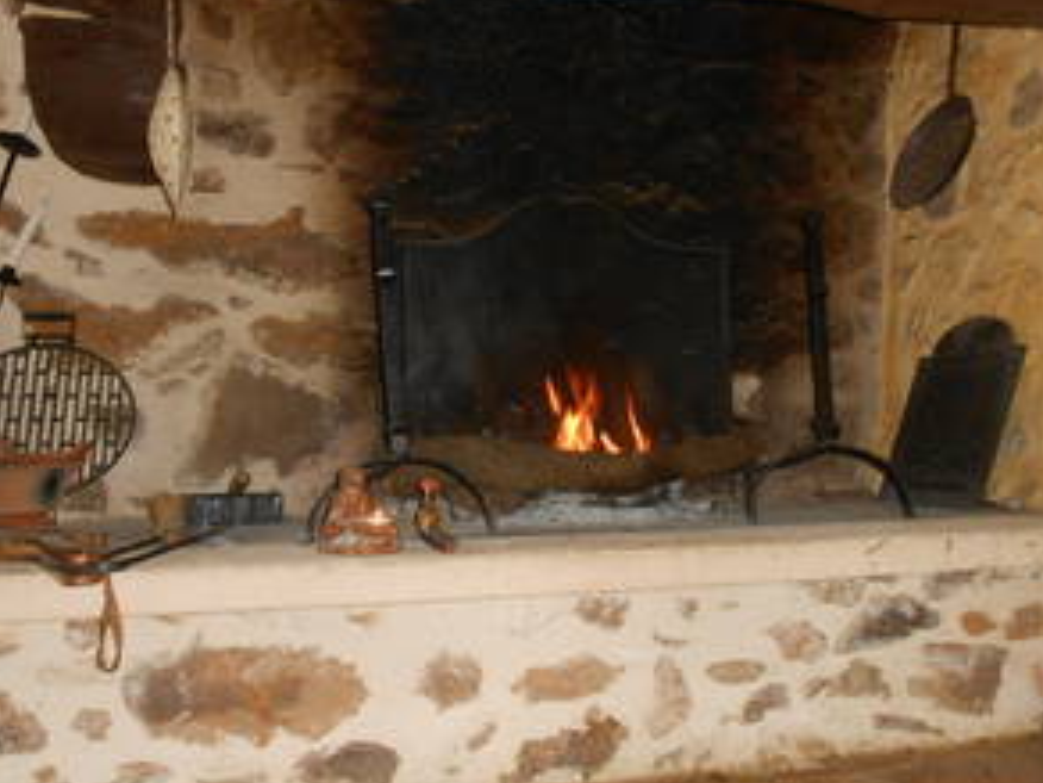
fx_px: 1115
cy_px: 436
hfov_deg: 50.0
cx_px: 582
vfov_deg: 38.6
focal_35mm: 37
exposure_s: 1/25
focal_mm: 5.3
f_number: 3.8
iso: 250
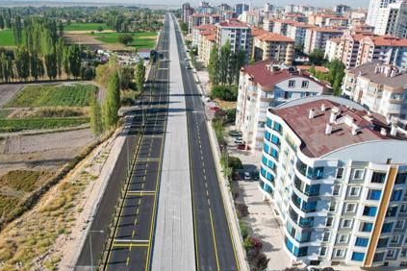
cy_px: 158
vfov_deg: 41.0
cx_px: 181
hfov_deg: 58.6
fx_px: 362
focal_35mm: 32
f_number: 2.8
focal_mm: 8.38
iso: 140
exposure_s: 1/2500
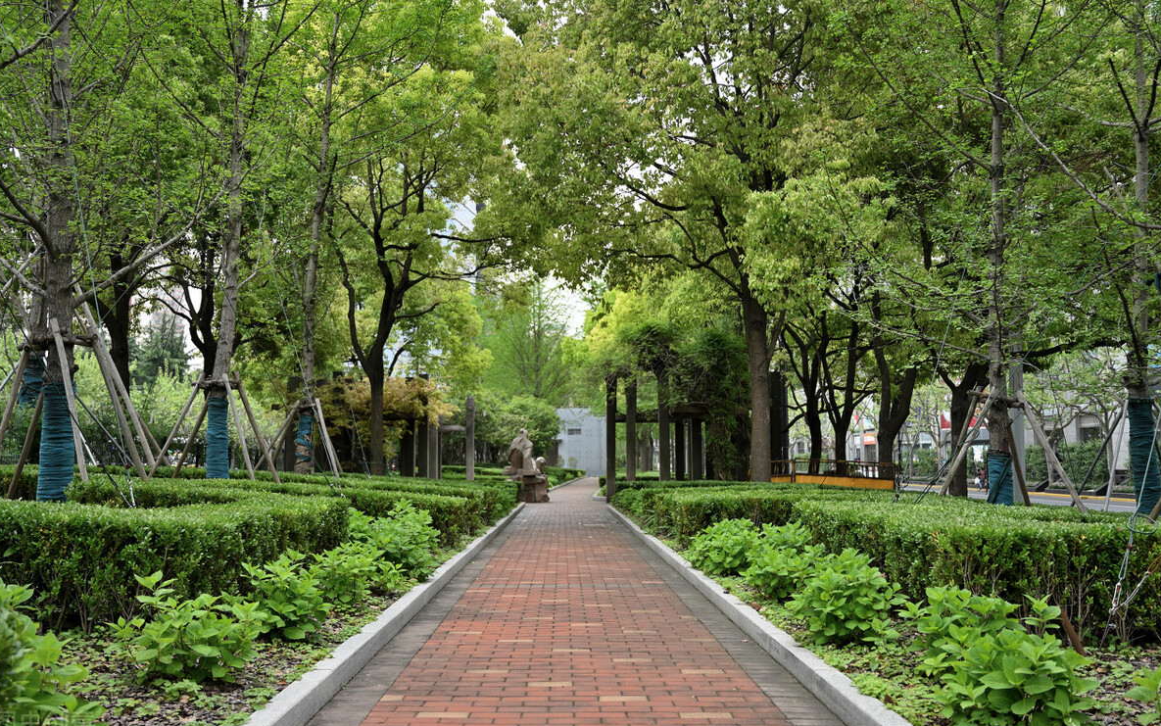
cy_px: 352
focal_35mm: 34
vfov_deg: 37.8
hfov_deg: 57.4
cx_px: 576
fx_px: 1061
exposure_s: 1/125
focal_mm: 32.5
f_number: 4
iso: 125
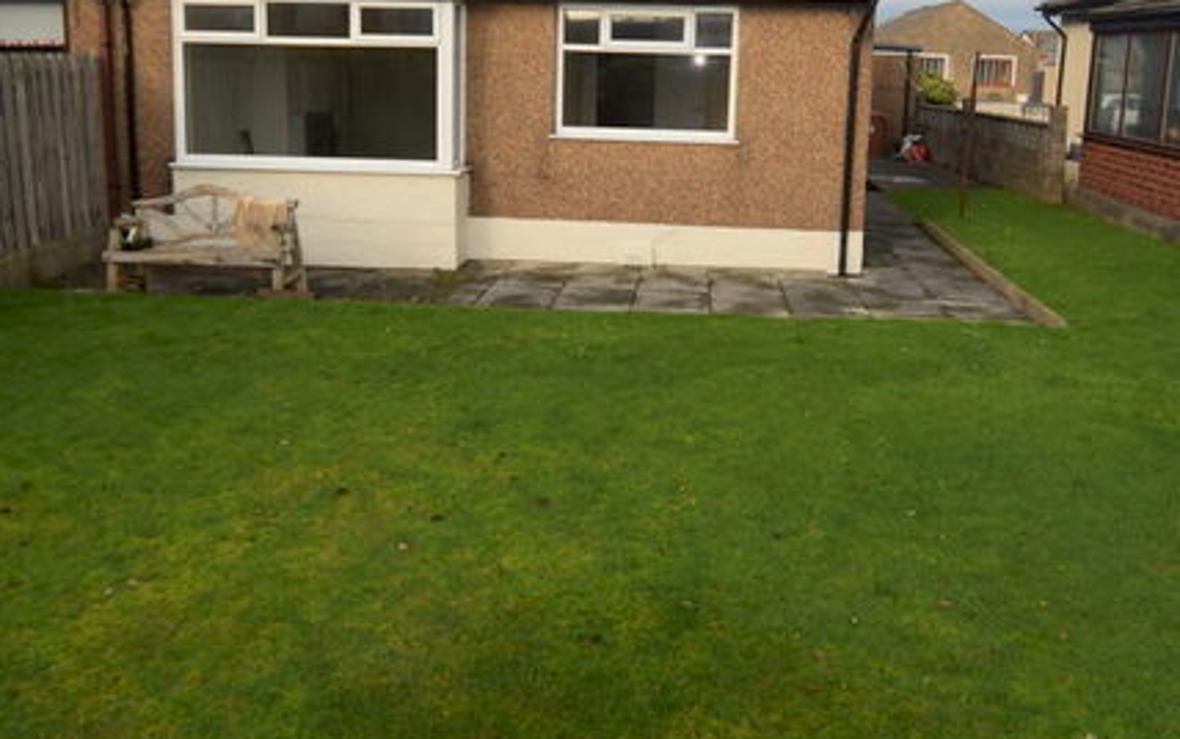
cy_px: 230
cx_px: 601
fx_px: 965
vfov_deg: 41.2
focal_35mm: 30
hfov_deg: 62.9
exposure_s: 1/160
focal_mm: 12
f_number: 6.3
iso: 100
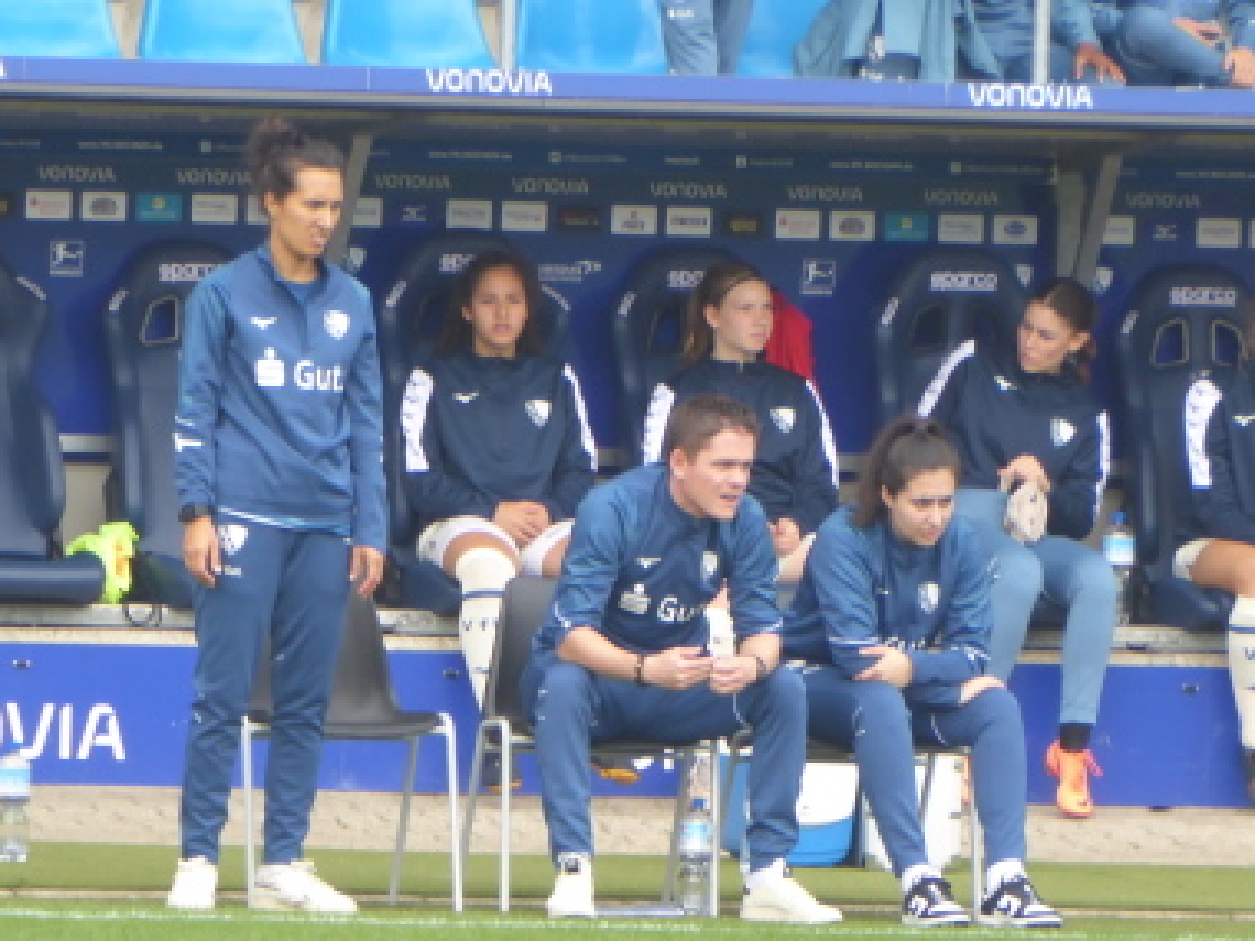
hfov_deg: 1.6
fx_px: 44811
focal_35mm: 1236
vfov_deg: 1.2
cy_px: 466
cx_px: 657
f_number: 6.4
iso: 250
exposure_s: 1/125
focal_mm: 129
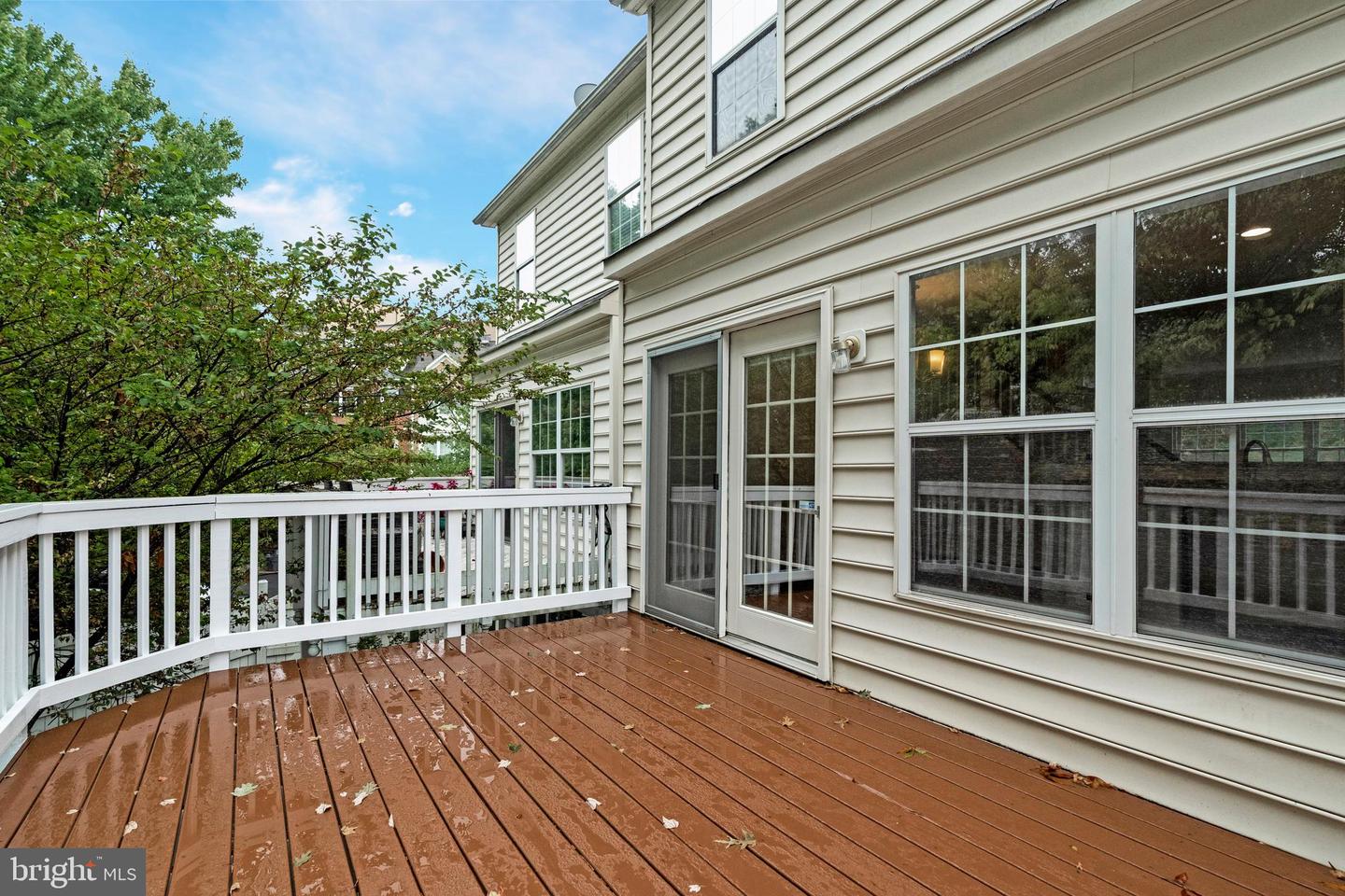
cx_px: 672
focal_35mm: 16
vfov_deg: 73.7
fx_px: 598
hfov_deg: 96.7
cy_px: 448
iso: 1250
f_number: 7.1
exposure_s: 1/250
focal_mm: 16
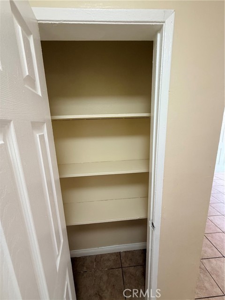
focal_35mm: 14
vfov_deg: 102.1
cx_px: 112
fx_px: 121
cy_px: 150
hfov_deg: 85.7
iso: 200
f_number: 2.2
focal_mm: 2.22
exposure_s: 1/120
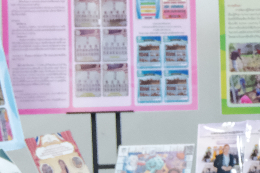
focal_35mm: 148
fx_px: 1069
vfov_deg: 9.3
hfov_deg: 12.8
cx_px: 439
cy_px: 95
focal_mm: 20
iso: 3200
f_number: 2.8
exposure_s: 1/125
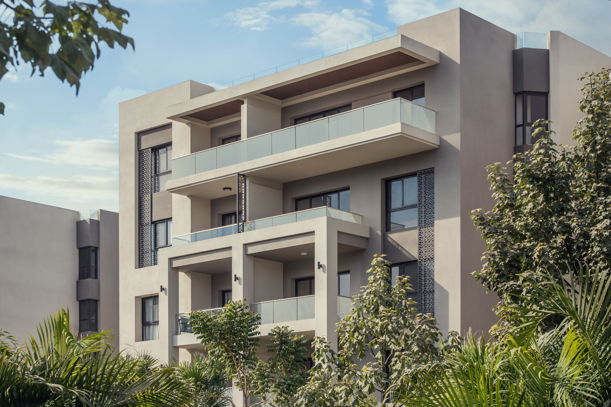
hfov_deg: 28.8
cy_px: 204
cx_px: 306
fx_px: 1188
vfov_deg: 19.5
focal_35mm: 70
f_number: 11
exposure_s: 1/160
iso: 80
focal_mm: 70
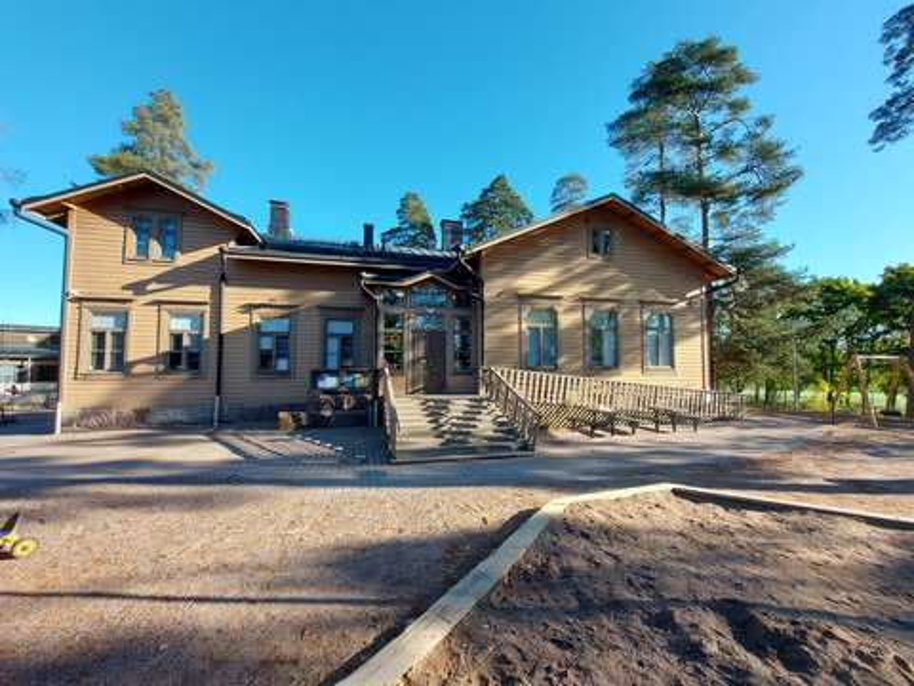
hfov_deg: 106.2
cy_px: 343
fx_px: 343
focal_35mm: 13
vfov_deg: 89.9
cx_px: 457
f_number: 2.2
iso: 50
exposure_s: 1/476
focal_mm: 1.74
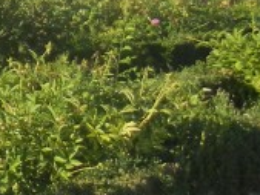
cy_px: -63
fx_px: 1368
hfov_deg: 9.4
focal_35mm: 182
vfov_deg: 8.1
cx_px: -408
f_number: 7
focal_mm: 5.4
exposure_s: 1/236
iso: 160
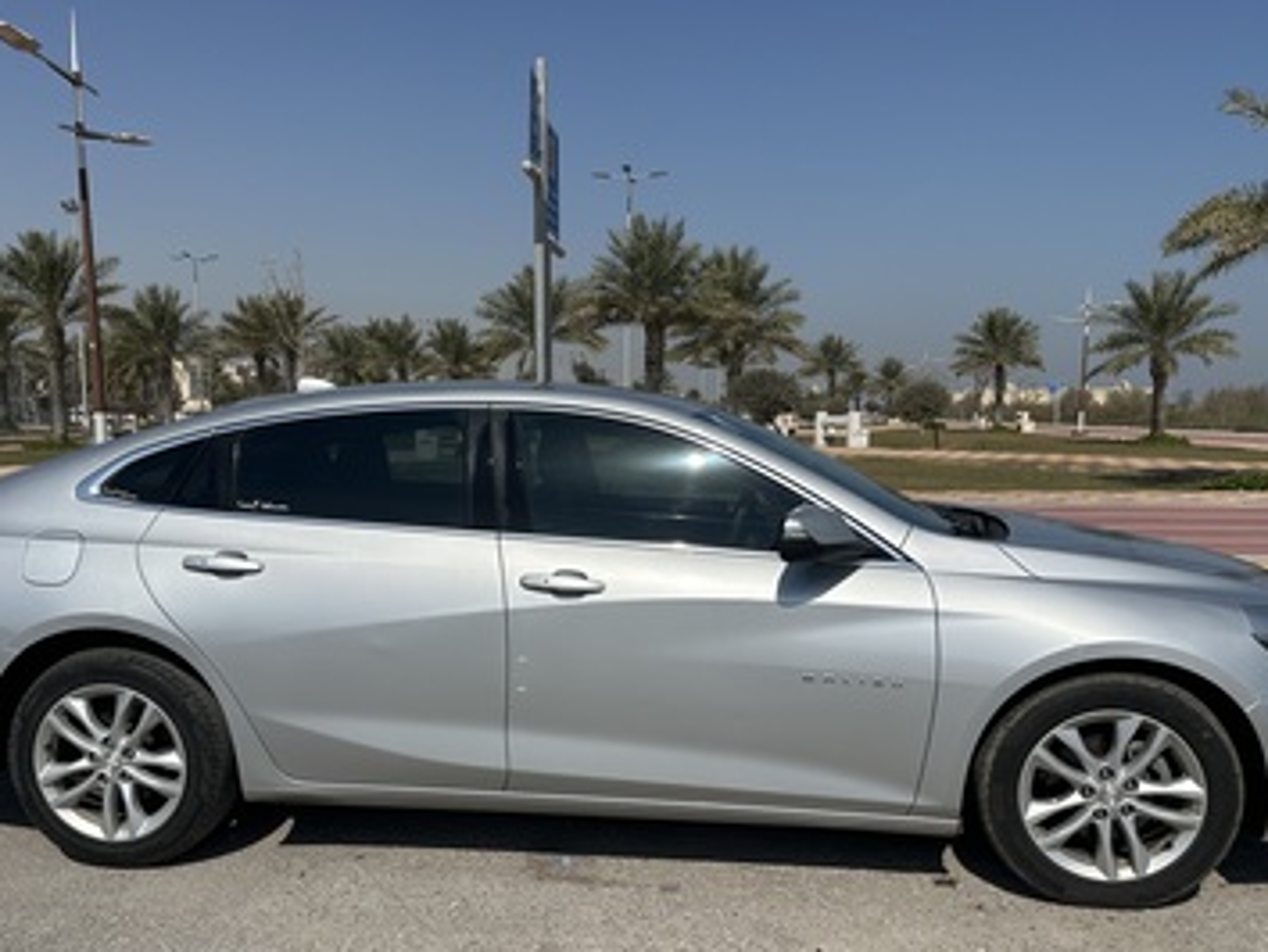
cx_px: 607
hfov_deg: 58.3
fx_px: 1136
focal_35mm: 31
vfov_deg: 45.3
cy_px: 553
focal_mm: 6.86
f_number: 1.78
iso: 80
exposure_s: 1/10753
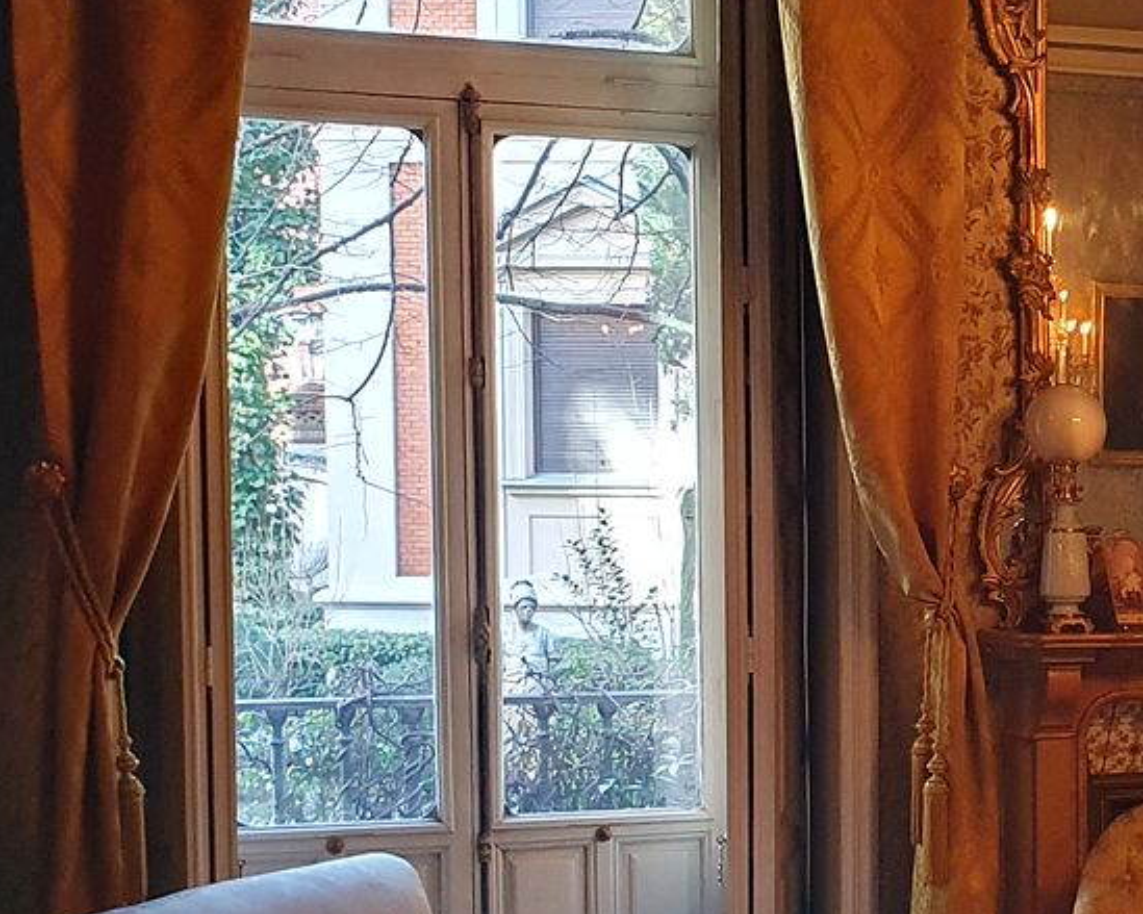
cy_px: 658
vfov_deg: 20.6
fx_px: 2503
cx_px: 1314
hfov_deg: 23.8
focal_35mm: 74
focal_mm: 4.32
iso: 500
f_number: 2.4
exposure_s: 1/50
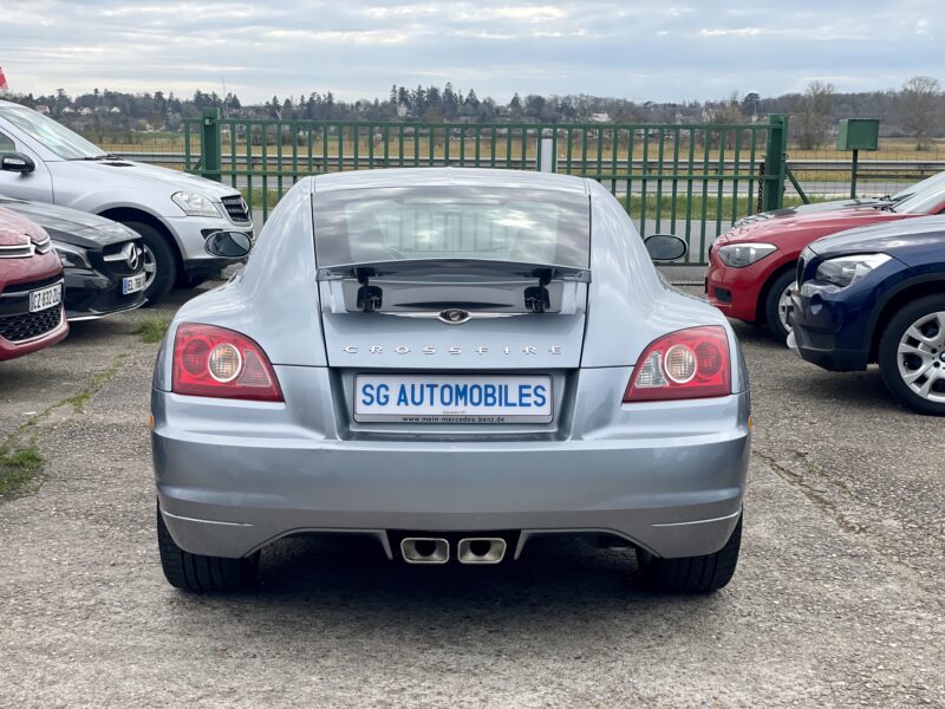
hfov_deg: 36.8
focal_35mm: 52
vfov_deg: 28.0
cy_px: 354
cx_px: 472
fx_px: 1420
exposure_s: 1/1115
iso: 32
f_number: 2
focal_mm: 6
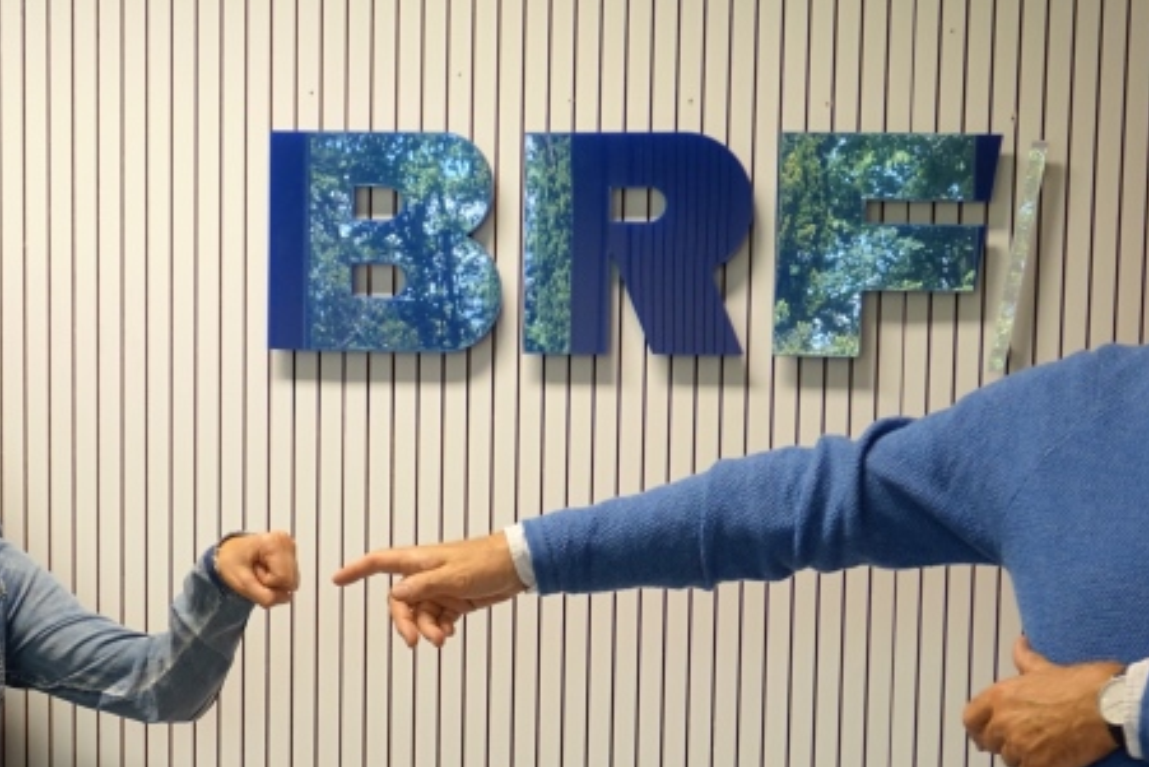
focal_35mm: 84
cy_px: 850
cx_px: 525
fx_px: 2682
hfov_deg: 24.2
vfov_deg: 15.8
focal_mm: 13.65
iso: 250
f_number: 2.8
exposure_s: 1/40
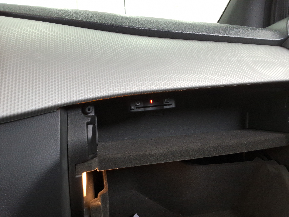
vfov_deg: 49.7
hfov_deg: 63.4
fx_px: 234
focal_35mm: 28
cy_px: 108
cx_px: 144
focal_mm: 2.91
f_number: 1.9
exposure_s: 1/40
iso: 91
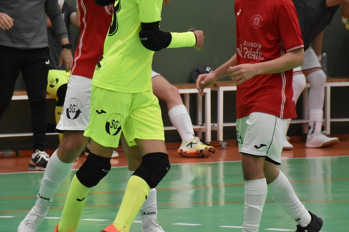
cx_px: 139
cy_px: 95
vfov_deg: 4.0
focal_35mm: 341
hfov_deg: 6.0
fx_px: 3302
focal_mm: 140
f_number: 5.6
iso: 2200
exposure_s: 1/500
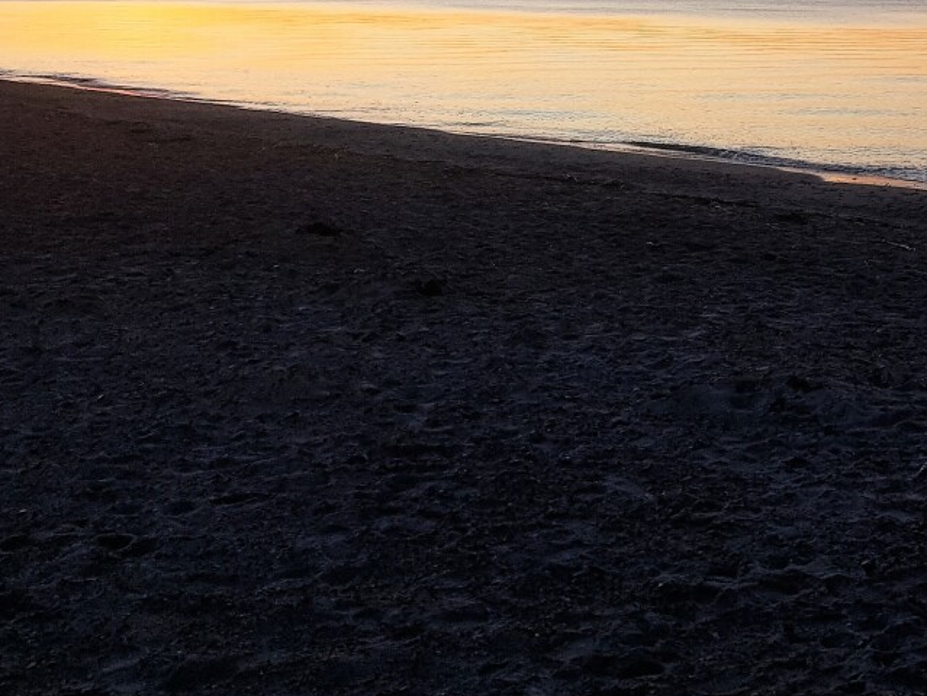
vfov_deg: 22.5
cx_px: 937
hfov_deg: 29.5
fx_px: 1634
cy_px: -94
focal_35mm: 61
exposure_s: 1/287
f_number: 1.7
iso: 40
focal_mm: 4.2
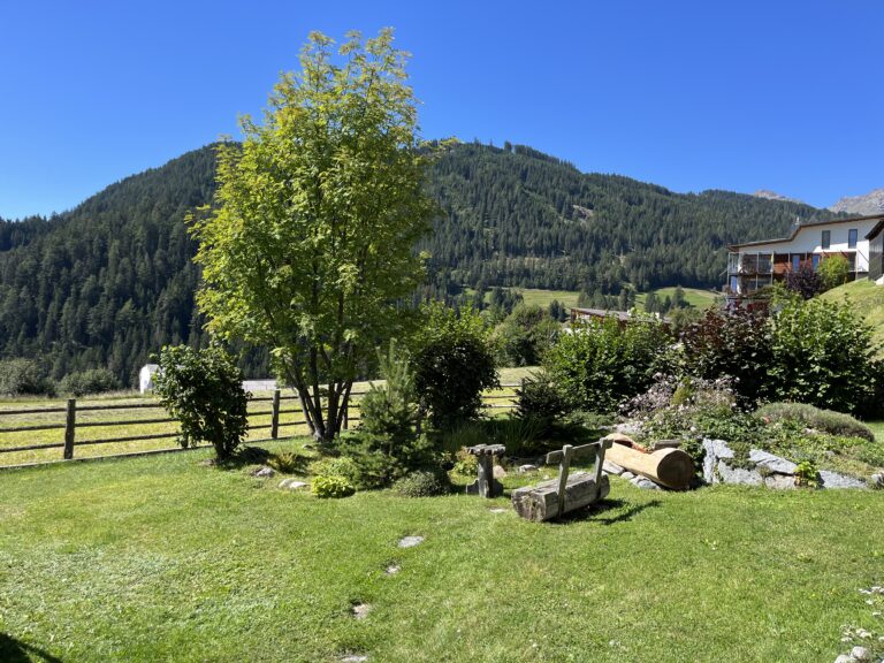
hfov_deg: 67.3
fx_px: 664
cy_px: 332
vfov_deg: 53.1
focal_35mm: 26
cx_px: 442
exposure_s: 1/1441
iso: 50
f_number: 1.6
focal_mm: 5.1
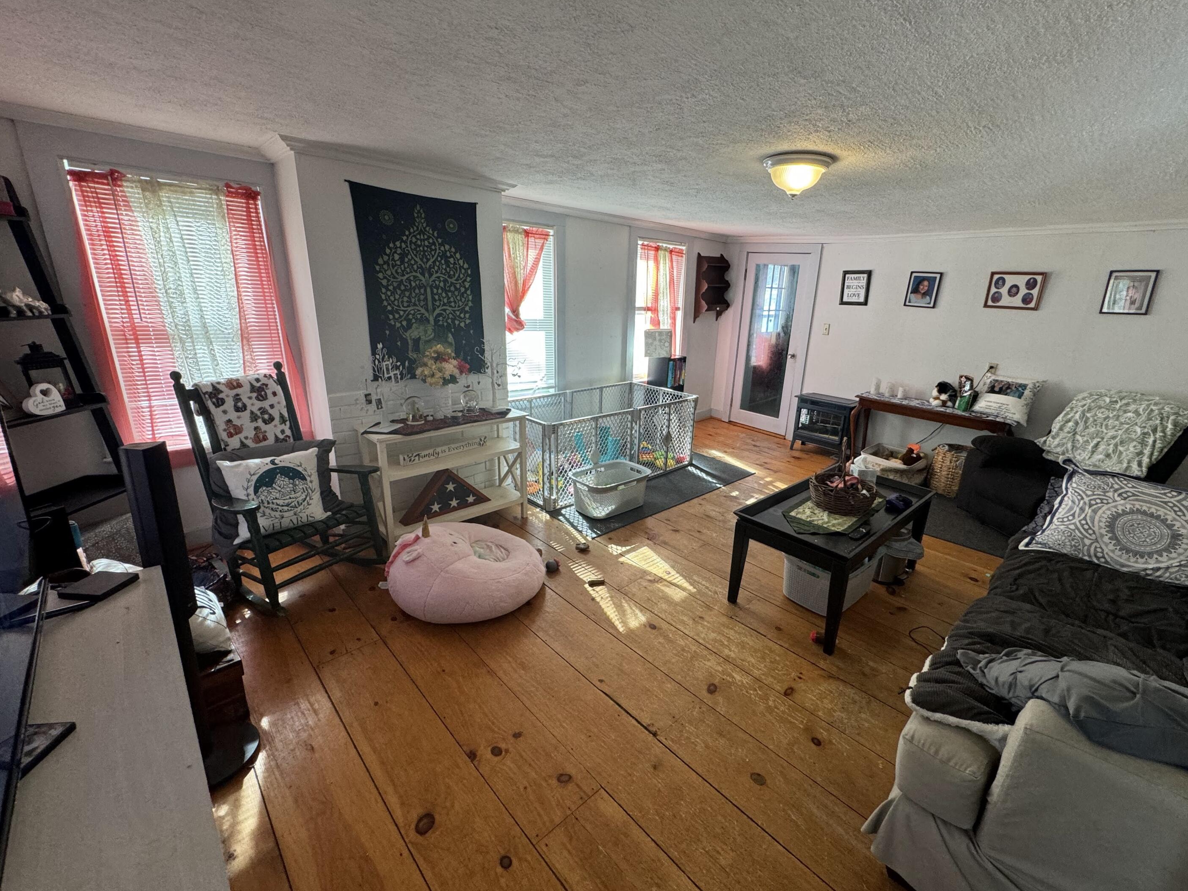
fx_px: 515
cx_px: 629
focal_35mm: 15
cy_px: 440
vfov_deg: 81.7
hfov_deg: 98.1
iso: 200
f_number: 2.2
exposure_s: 1/120
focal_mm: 2.22
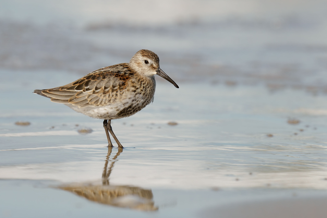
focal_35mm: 600
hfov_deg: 3.4
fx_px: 5450
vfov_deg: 2.3
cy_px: 109
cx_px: 164
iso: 500
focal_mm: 600
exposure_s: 1/2000
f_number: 8
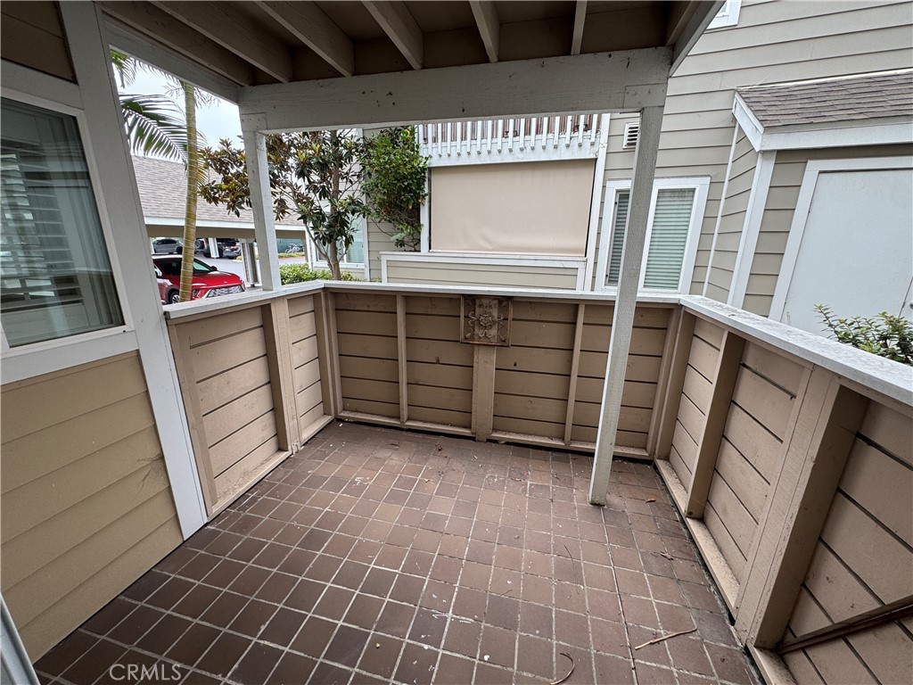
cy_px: 342
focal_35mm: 14
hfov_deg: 102.1
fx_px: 369
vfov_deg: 85.7
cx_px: 456
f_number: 2.2
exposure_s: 1/99
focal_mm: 2.22
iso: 50
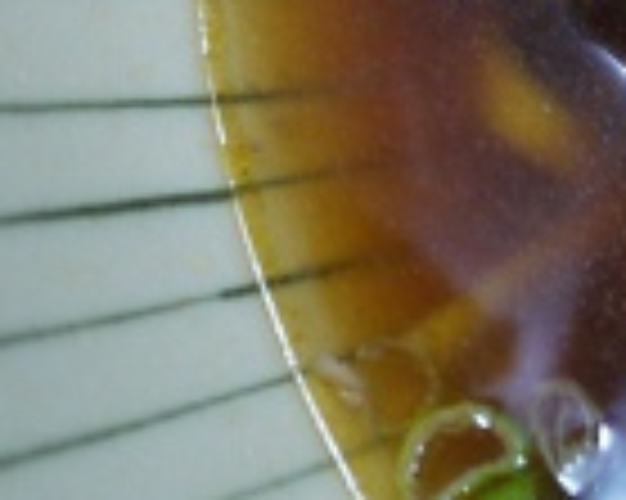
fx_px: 2333
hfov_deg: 12.6
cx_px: 1405
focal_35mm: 126
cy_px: -50
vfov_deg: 12.0
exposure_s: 1/30
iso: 400
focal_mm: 14
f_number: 2.5
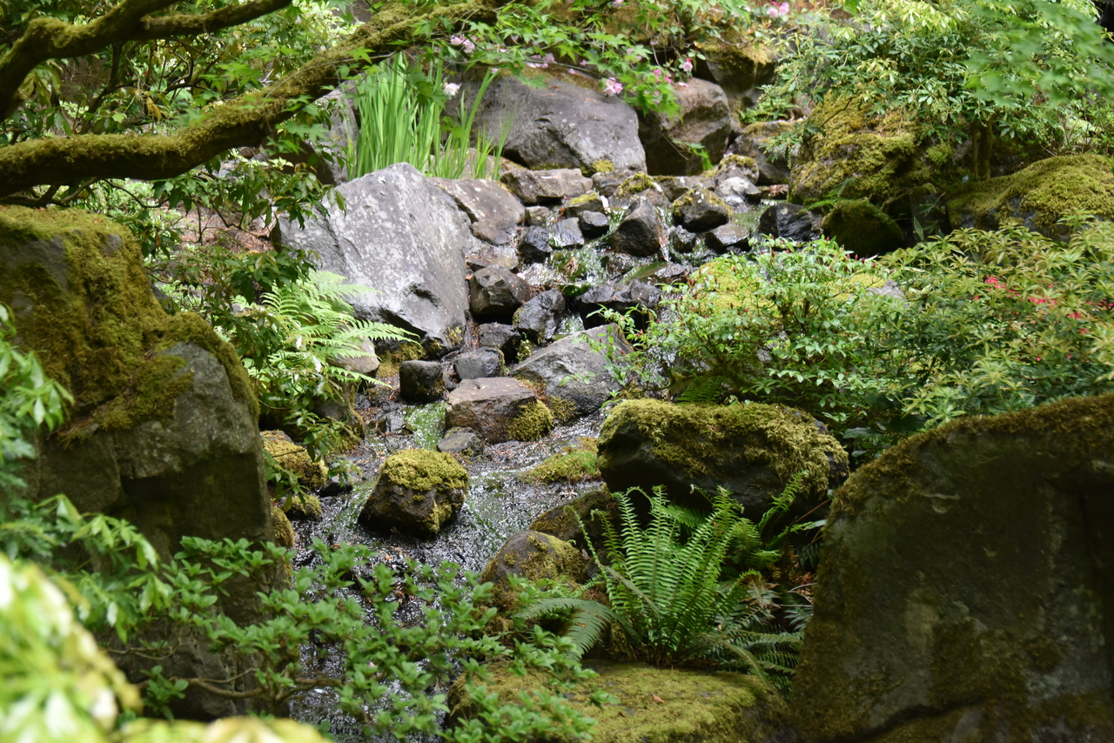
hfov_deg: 23.9
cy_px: 372
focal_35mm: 85
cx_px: 557
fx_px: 2631
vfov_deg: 16.1
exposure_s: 1/200
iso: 2800
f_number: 5
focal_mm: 85
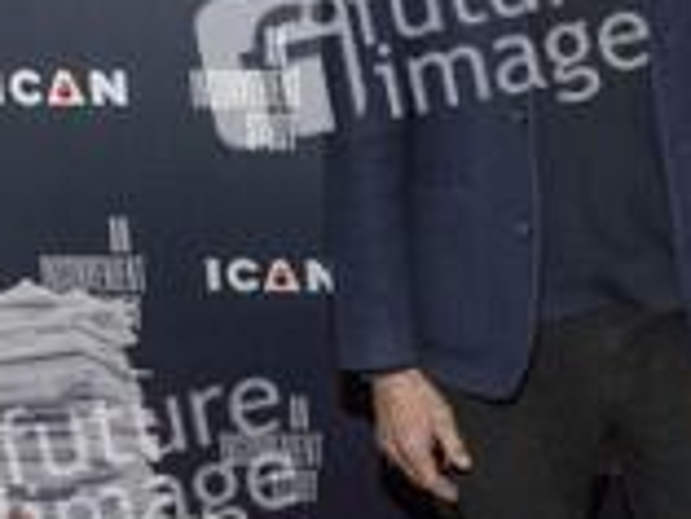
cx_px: 550
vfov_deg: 21.9
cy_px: 264
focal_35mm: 67
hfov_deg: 28.3
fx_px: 1343
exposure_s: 1/200
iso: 800
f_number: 5.6
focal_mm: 27.5
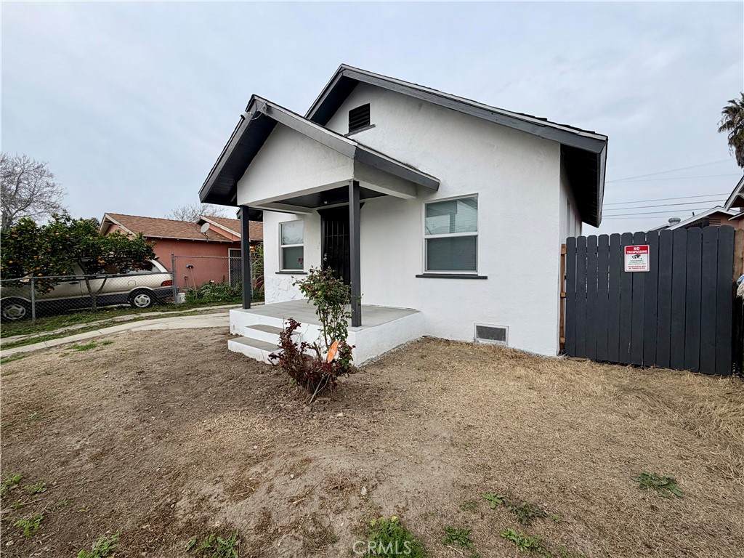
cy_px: 279
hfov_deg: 102.1
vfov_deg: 85.7
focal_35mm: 14
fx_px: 301
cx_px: 372
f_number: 2.2
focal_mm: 2.22
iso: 40
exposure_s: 1/760
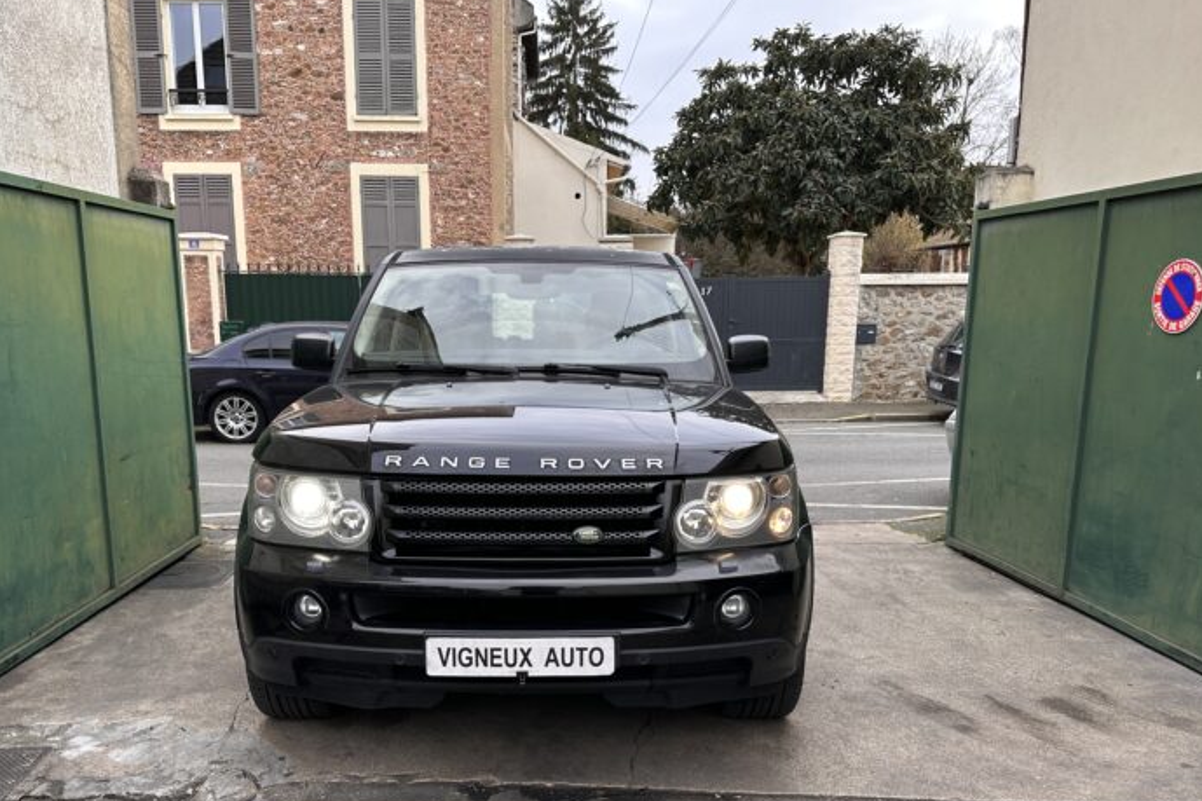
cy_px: 496
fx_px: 968
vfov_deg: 44.6
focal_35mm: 29
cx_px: 555
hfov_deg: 63.6
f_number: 1.78
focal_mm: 6.86
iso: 64
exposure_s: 1/195
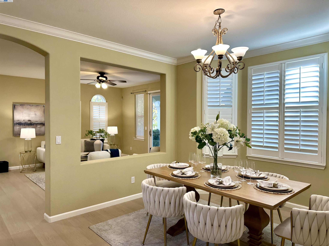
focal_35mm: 24
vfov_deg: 56.8
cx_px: 164
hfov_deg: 71.6
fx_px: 228
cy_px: 123
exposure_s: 1/120
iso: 80
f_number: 1.78
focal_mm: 6.86
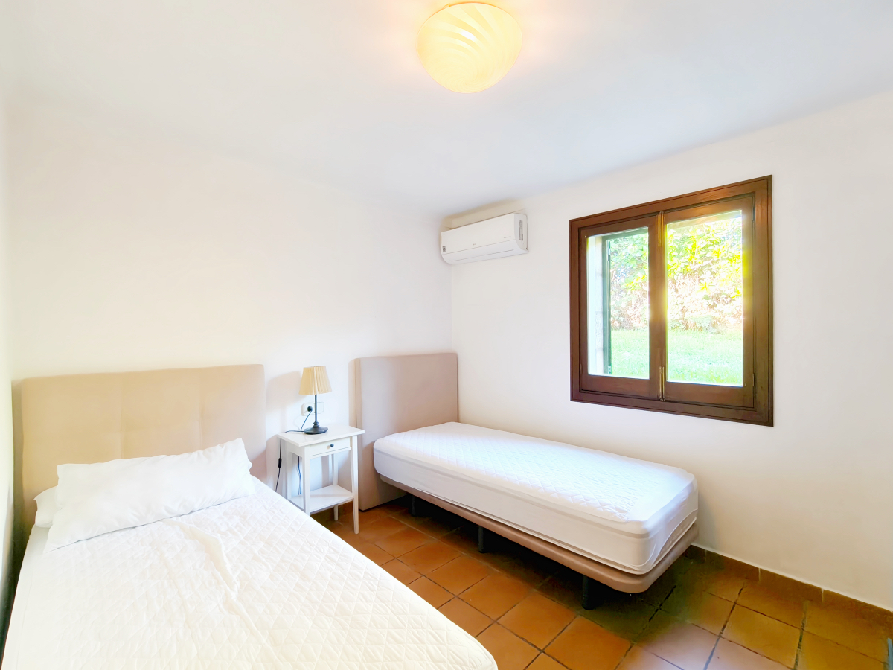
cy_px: 335
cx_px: 446
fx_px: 387
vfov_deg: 81.7
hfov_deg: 98.2
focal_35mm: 15
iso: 2000
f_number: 2
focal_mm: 2.31
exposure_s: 1/100
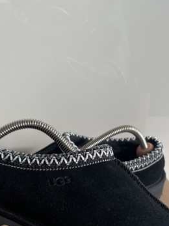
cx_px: 63
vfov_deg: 36.5
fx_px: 326
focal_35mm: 50
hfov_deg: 29.0
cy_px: 191
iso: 32
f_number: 1.6
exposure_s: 1/125
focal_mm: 4.2
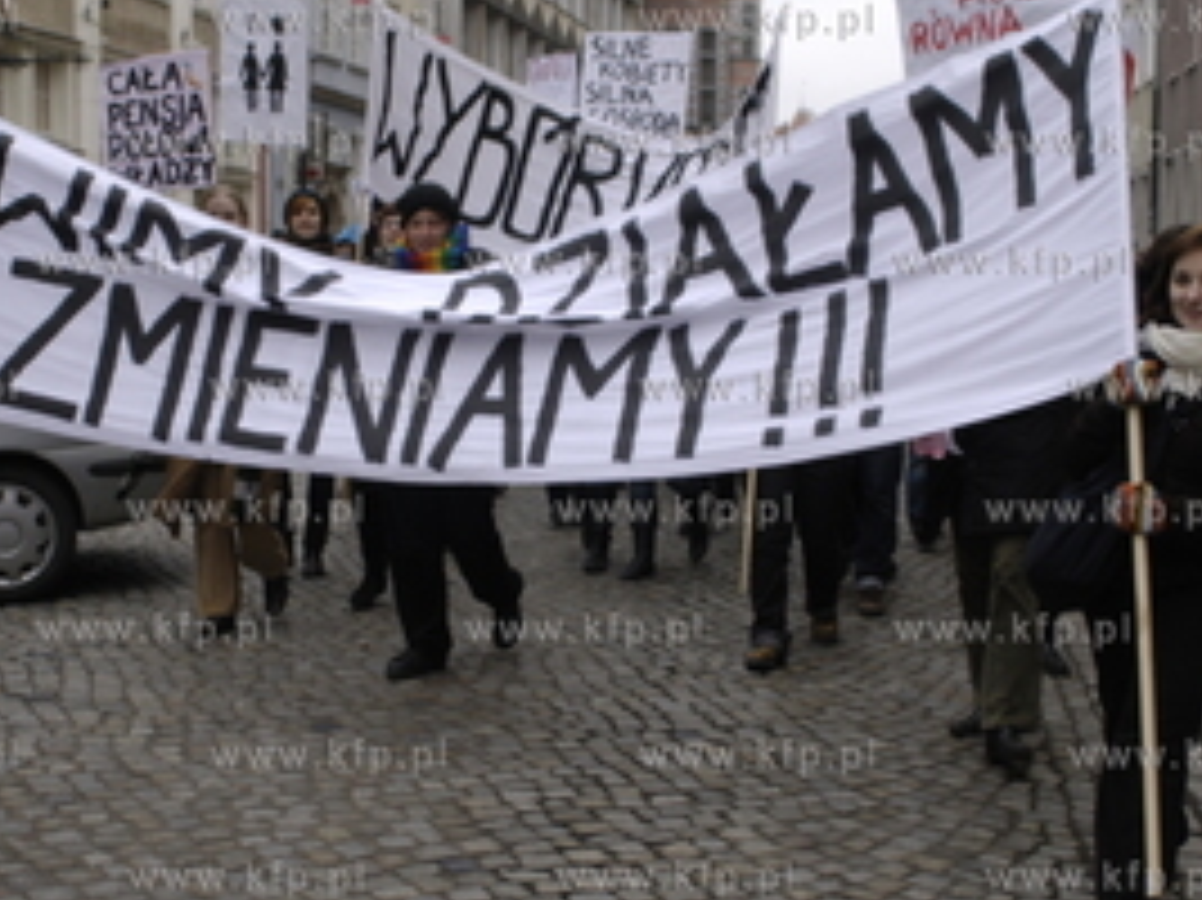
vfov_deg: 28.0
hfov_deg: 36.7
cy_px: 450
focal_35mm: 52
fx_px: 1805
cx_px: 486
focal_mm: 24
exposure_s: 1/160
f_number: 2.8
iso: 160
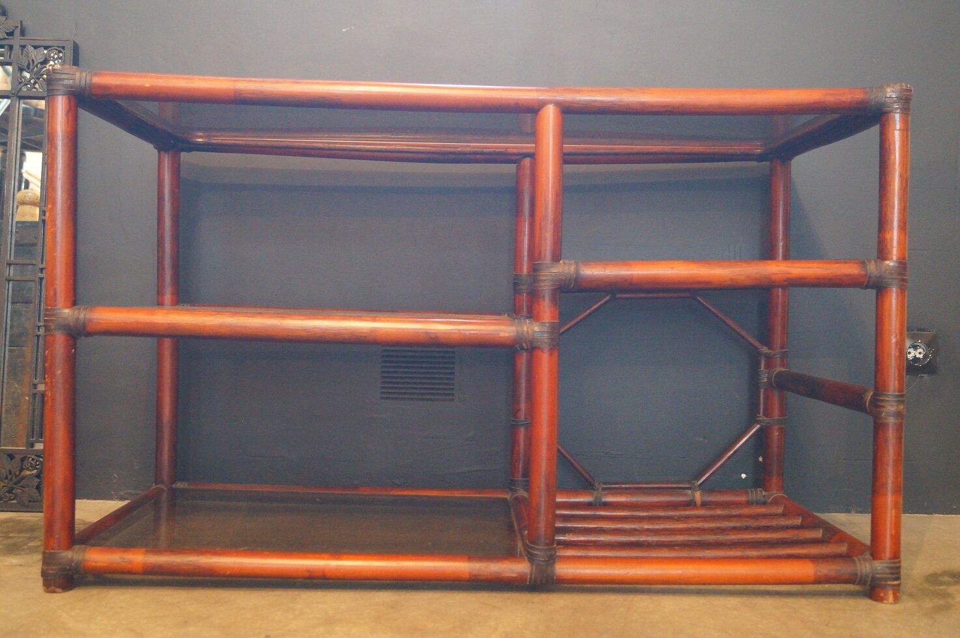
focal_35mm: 36
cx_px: 480
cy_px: 319
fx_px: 959
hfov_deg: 53.2
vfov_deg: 36.8
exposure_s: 1/13
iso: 3200
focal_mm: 24
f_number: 4
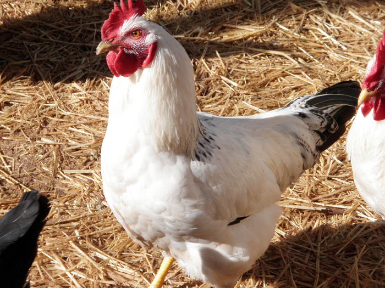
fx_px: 1268
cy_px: 144
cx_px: 192
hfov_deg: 17.3
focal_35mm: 114
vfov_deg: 13.0
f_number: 5
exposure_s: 1/250
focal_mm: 20.1
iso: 80
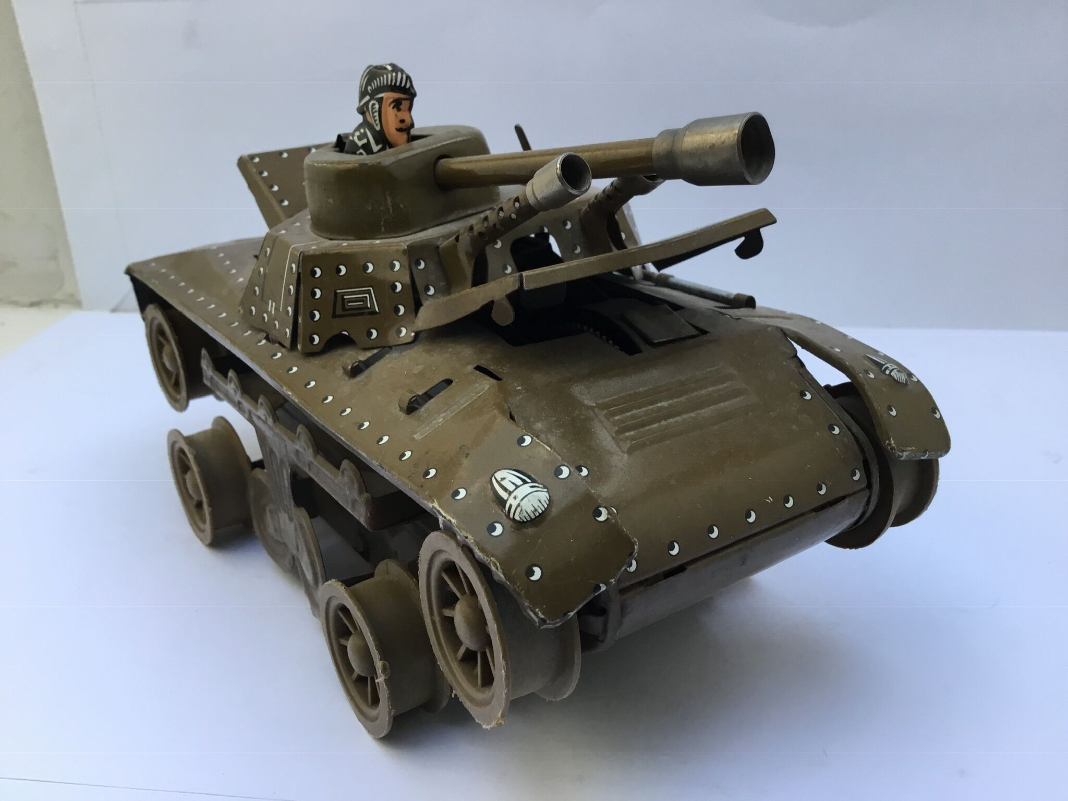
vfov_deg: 45.4
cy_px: 400
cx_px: 534
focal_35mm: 31
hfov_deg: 58.4
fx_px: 956
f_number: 2.4
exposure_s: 1/33
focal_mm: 3.3
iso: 25
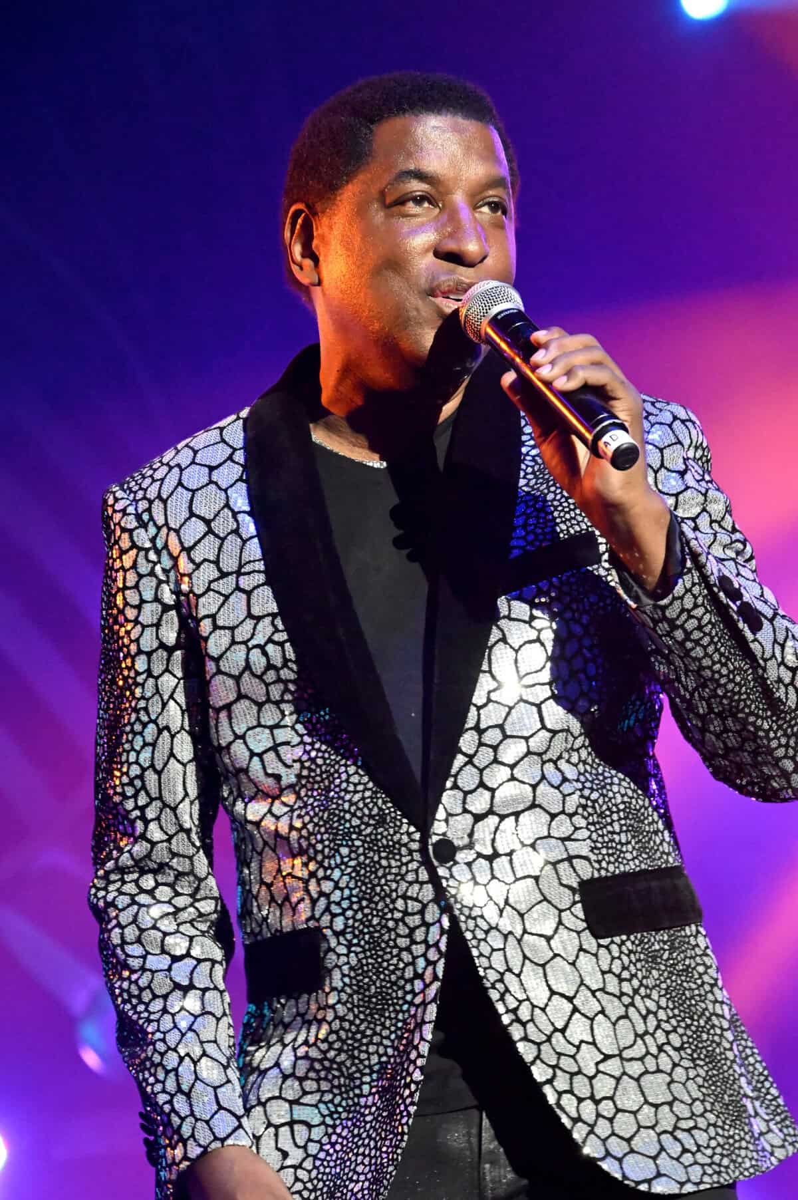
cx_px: 399
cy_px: 600
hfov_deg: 6.9
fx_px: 6660
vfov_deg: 10.3
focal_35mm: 200
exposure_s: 1/250
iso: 22800
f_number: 10
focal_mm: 200
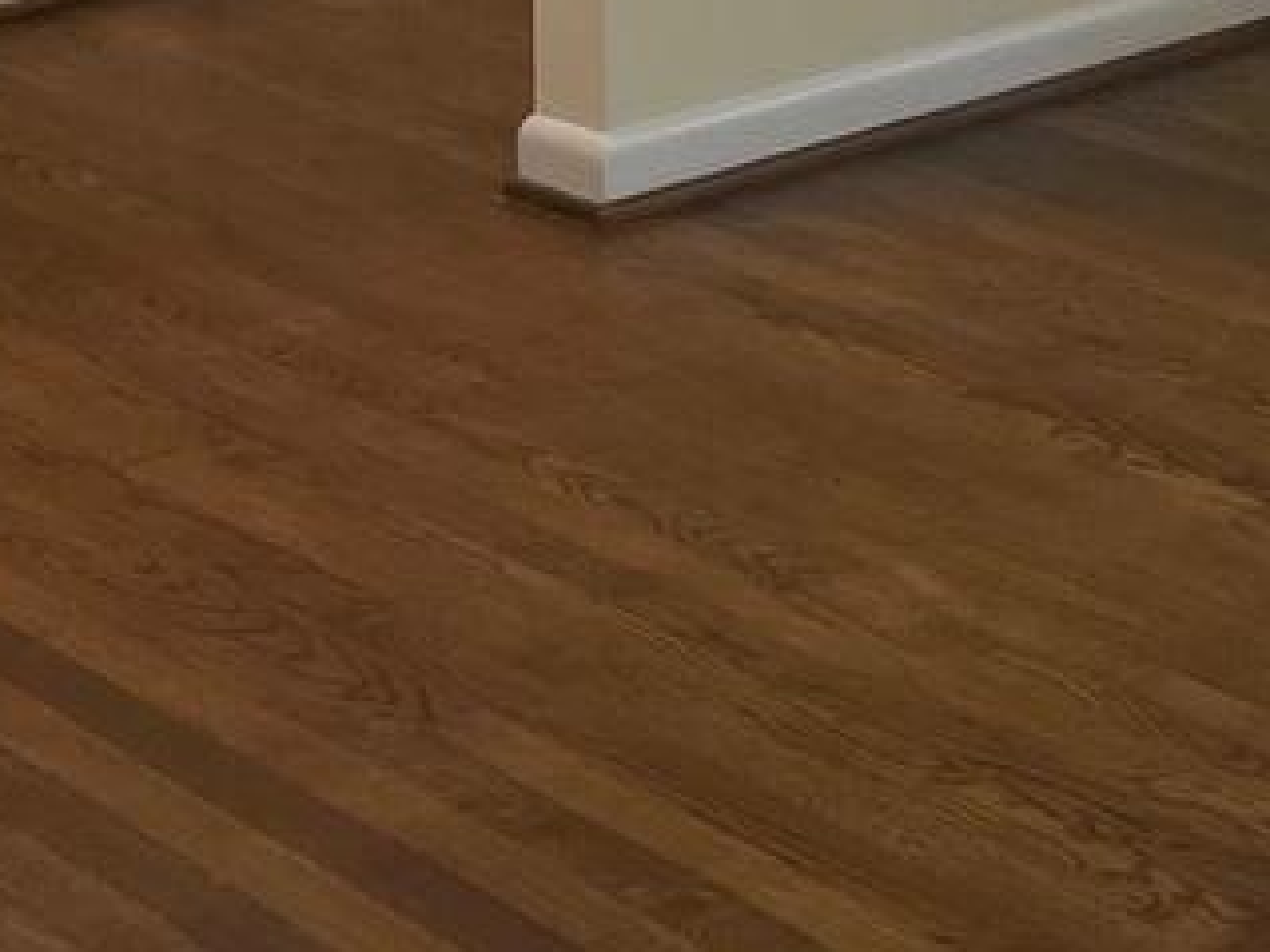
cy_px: -844
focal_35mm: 113
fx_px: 4144
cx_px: 1668
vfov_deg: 11.9
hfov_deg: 16.4
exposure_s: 1/60
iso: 80
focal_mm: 5.1
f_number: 1.6
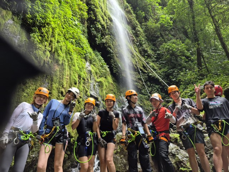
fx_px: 152
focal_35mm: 23
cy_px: 86
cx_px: 114
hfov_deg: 73.9
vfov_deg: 58.9
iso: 64
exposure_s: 1/120
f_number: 1.8
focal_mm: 5.4
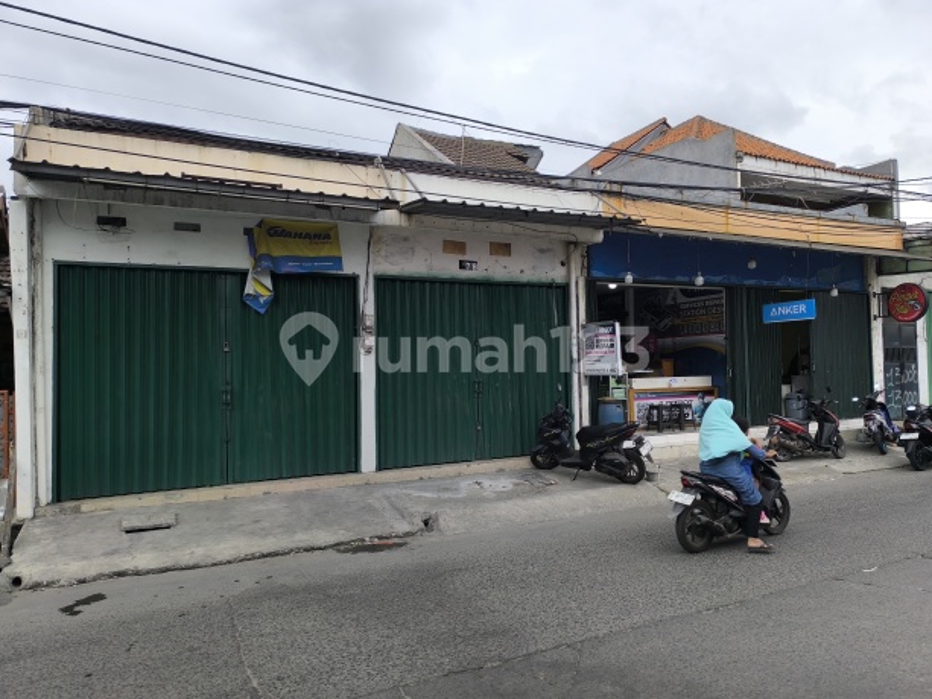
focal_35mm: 23
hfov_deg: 73.9
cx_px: 466
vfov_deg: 58.9
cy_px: 350
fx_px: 619
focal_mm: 6.14
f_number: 1.65
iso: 50
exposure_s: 1/380
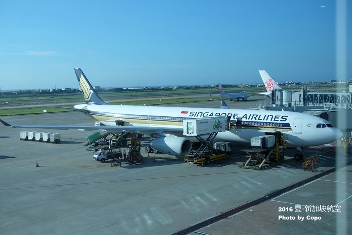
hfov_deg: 43.6
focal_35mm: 45
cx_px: 176
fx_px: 440
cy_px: 118
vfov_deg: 29.9
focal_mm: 30.2
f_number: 3.6
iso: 200
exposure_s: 1/1100
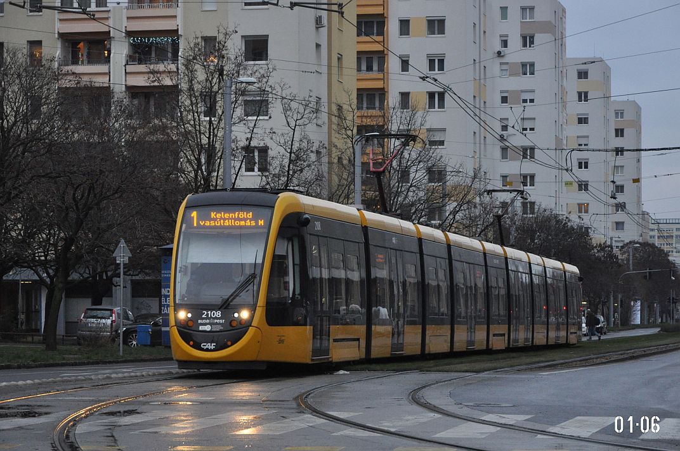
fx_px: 2122
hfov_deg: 18.2
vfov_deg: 12.1
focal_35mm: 112
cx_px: 340
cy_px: 226
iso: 1600
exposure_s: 1/125
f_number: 5.3
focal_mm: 75
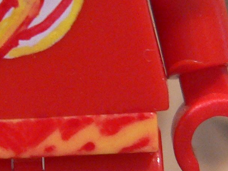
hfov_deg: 4.5
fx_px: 2924
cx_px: 25
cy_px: 160
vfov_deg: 3.3
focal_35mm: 444
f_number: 2.8
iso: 200
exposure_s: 1/50
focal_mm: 17.6
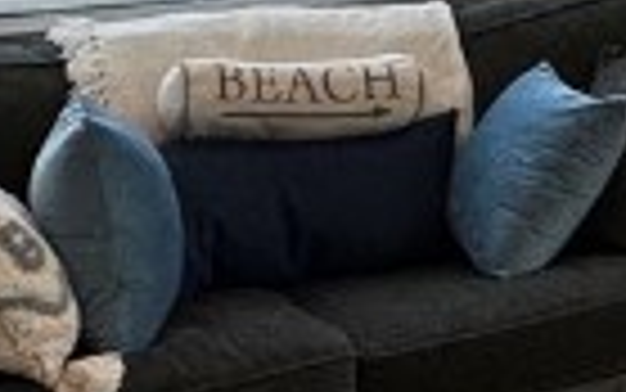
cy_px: -185
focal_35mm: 109
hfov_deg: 16.3
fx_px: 1860
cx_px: 1103
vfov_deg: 11.5
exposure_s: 1/120
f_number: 2.2
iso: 64
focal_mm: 2.22
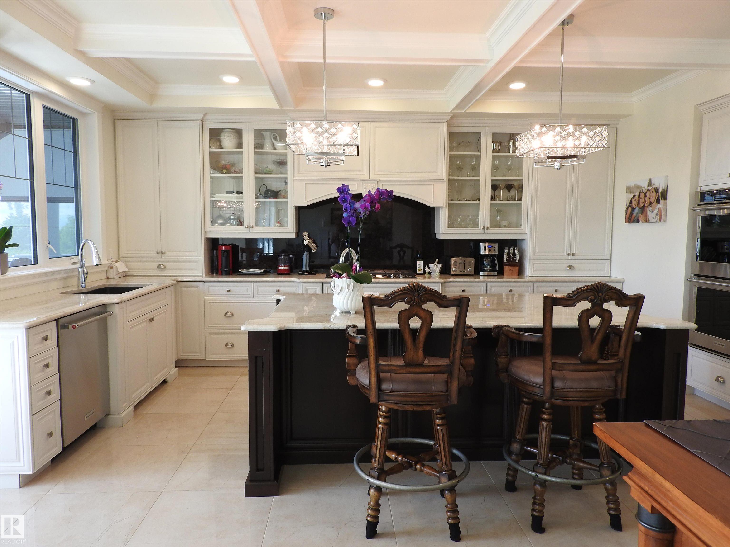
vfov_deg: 56.8
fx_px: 506
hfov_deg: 71.6
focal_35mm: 24
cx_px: 365
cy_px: 274
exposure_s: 1/30
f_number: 3.3
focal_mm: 4.3
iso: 100
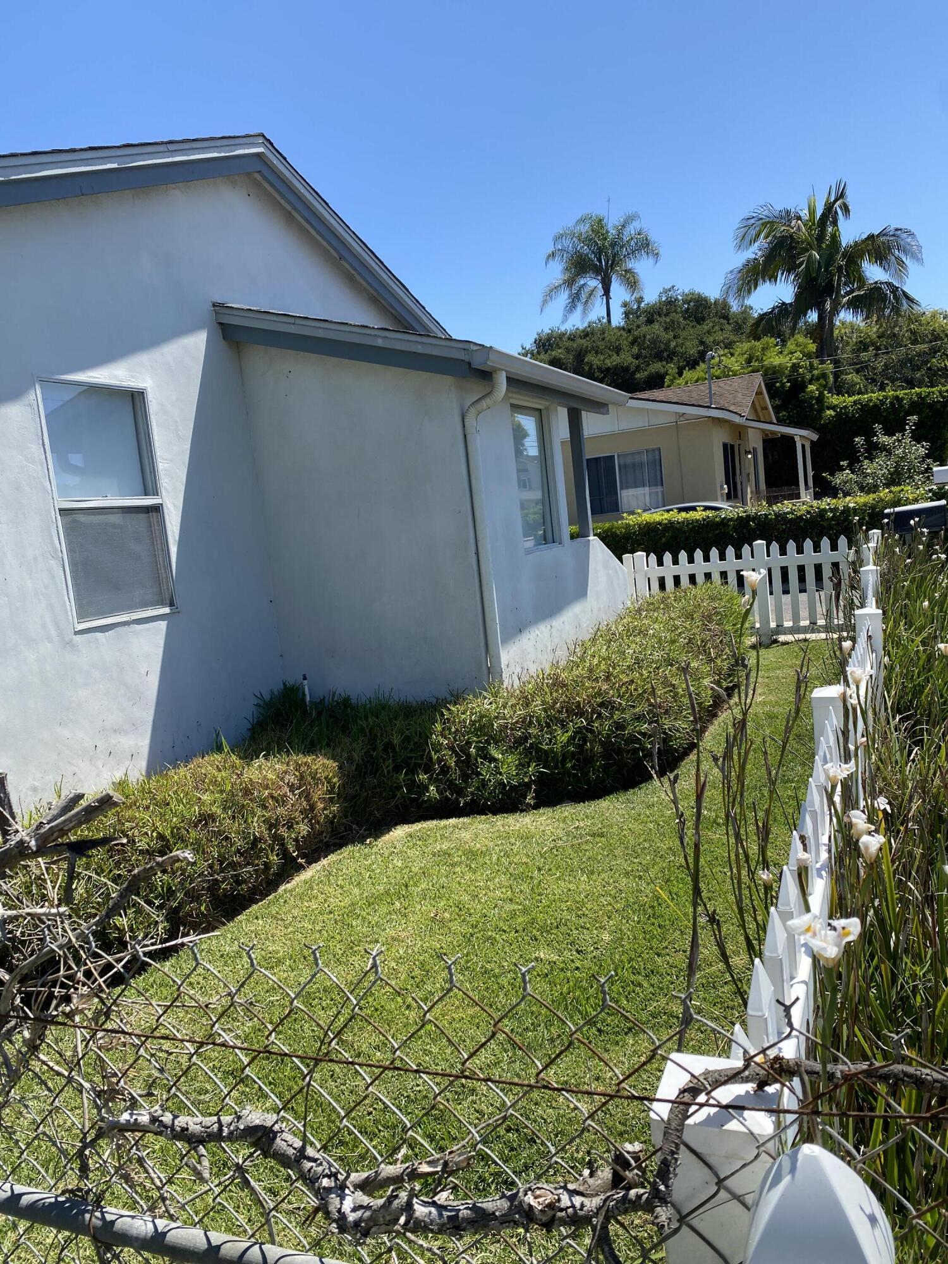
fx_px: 949
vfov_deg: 67.3
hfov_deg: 53.1
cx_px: 474
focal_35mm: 26
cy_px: 632
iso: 32
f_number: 1.8
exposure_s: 1/2028
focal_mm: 4.25
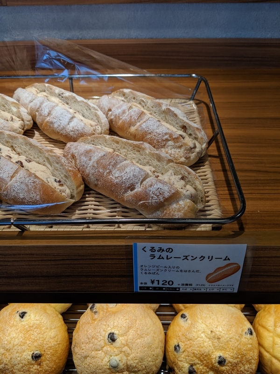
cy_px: 187
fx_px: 291
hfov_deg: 51.4
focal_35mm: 27
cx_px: 140
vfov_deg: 65.3
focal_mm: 4.44
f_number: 1.8
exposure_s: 1/385
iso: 90
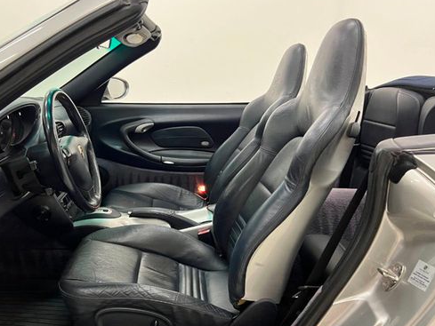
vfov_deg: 41.7
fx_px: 427
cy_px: 191
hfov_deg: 53.5
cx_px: 169
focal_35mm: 34
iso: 400
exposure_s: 1/60
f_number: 1.5
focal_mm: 5.7
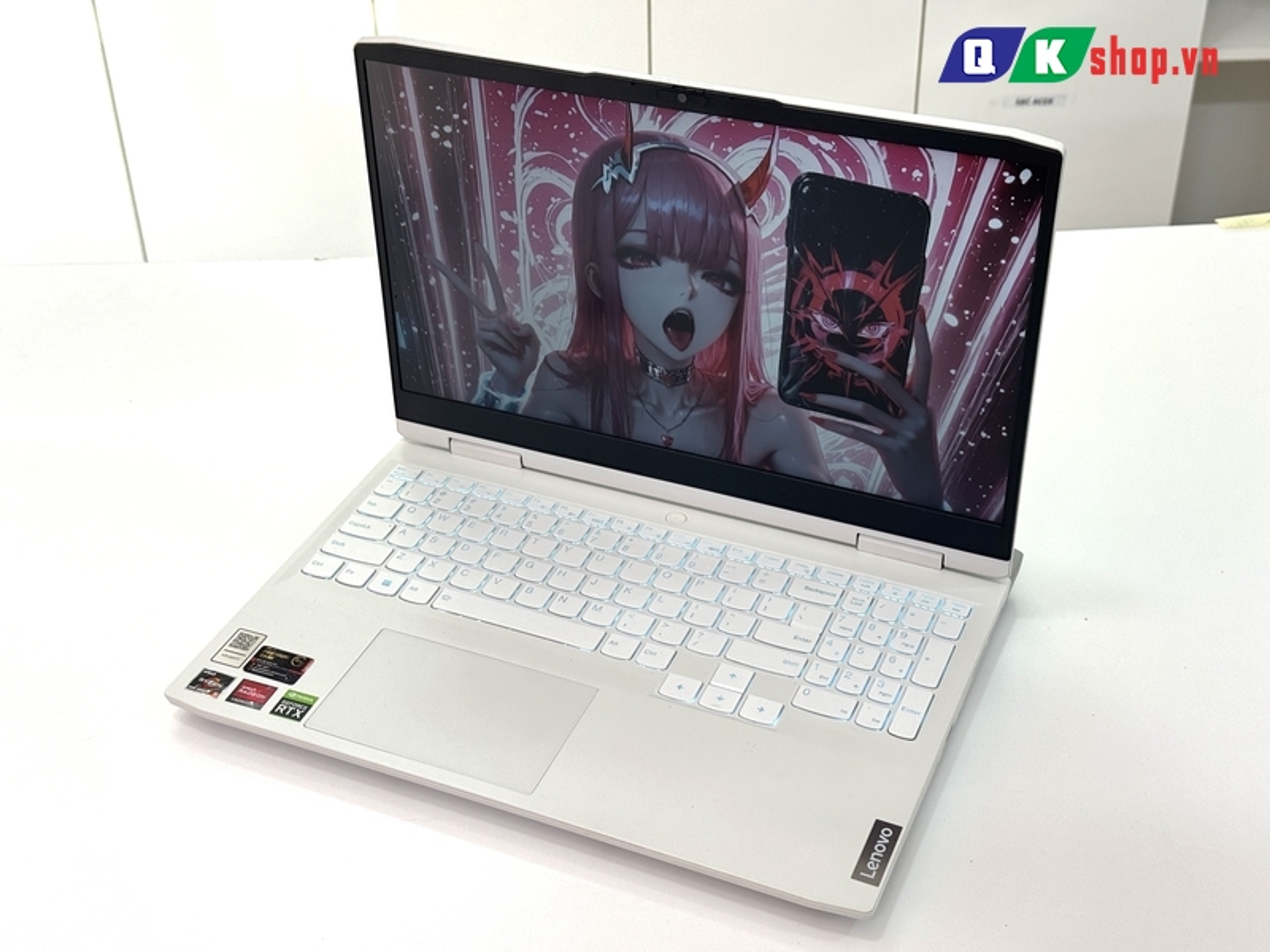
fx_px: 1761
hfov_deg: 39.7
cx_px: 635
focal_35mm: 48
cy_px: 476
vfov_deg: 30.3
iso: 50
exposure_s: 1/184
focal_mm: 6.76
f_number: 1.78
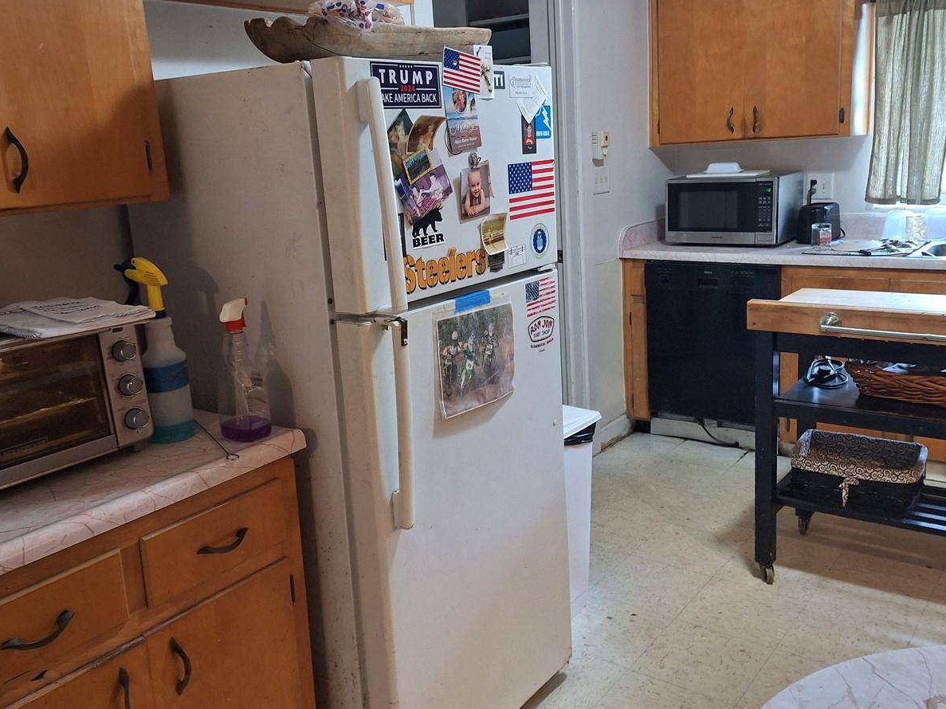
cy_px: 332
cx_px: 493
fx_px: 847
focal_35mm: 31
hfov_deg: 58.3
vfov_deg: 45.4
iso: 160
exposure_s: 1/40
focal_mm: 5.54
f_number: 1.8
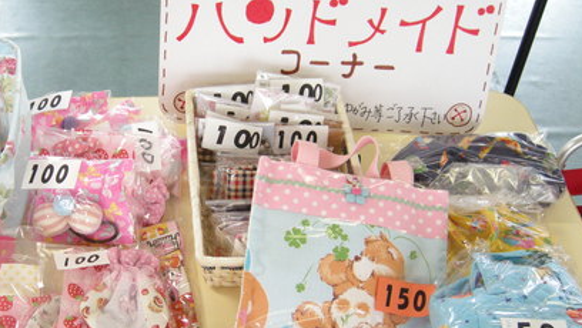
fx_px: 834
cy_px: 205
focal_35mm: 54
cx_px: 225
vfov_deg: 22.2
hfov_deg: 38.3
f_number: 2.7
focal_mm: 7.5
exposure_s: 1/55.5
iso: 288
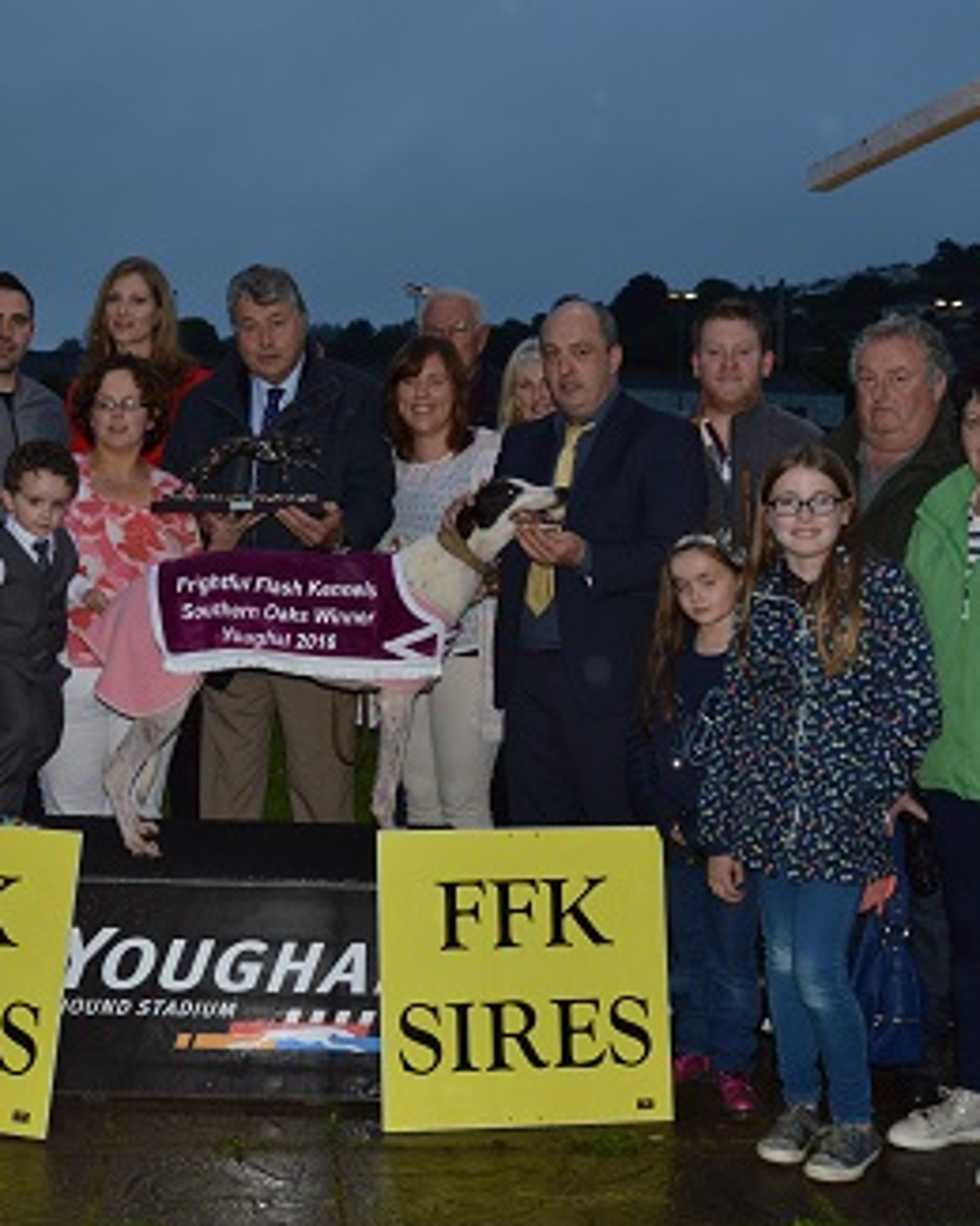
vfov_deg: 37.5
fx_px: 1803
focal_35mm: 50
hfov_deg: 30.2
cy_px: 619
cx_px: 328
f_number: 8
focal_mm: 23
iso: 200
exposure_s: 1/60
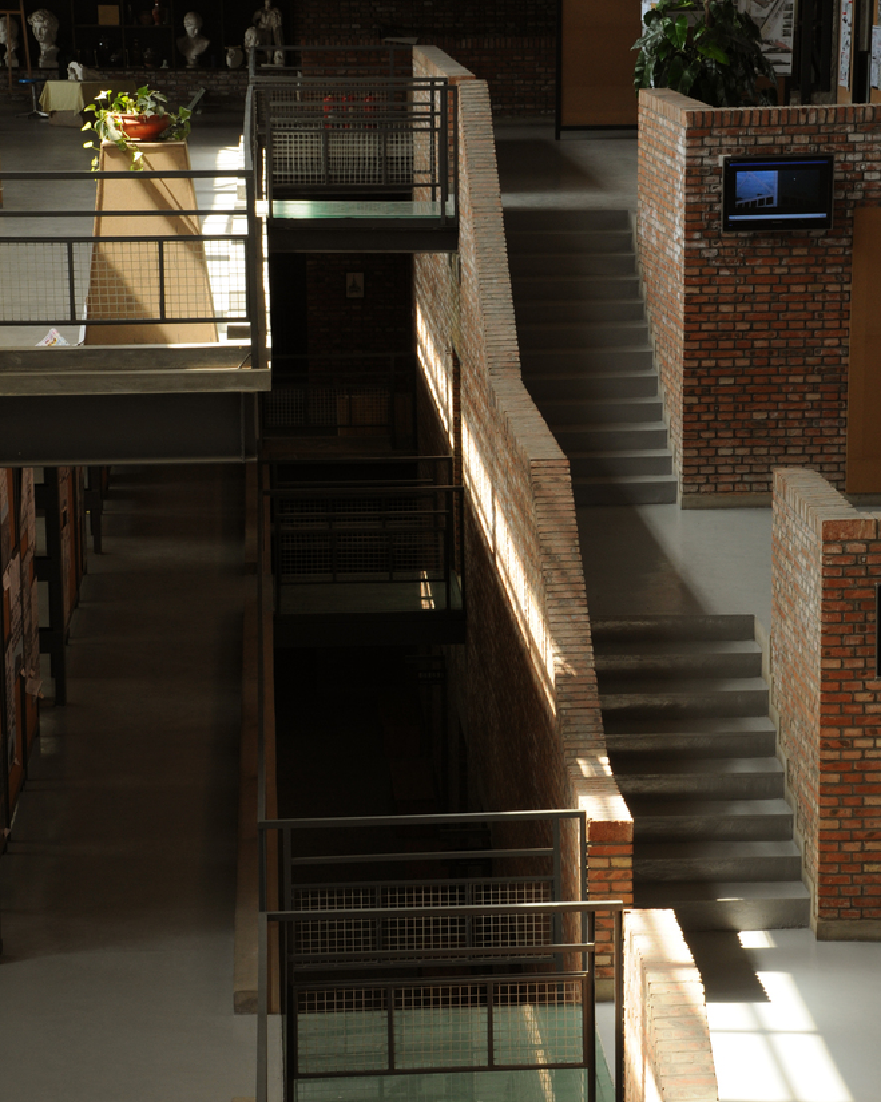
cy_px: 559
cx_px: 441
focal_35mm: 99
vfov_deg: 19.4
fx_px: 3227
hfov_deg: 15.5
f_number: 9
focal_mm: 58
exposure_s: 1/30
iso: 320
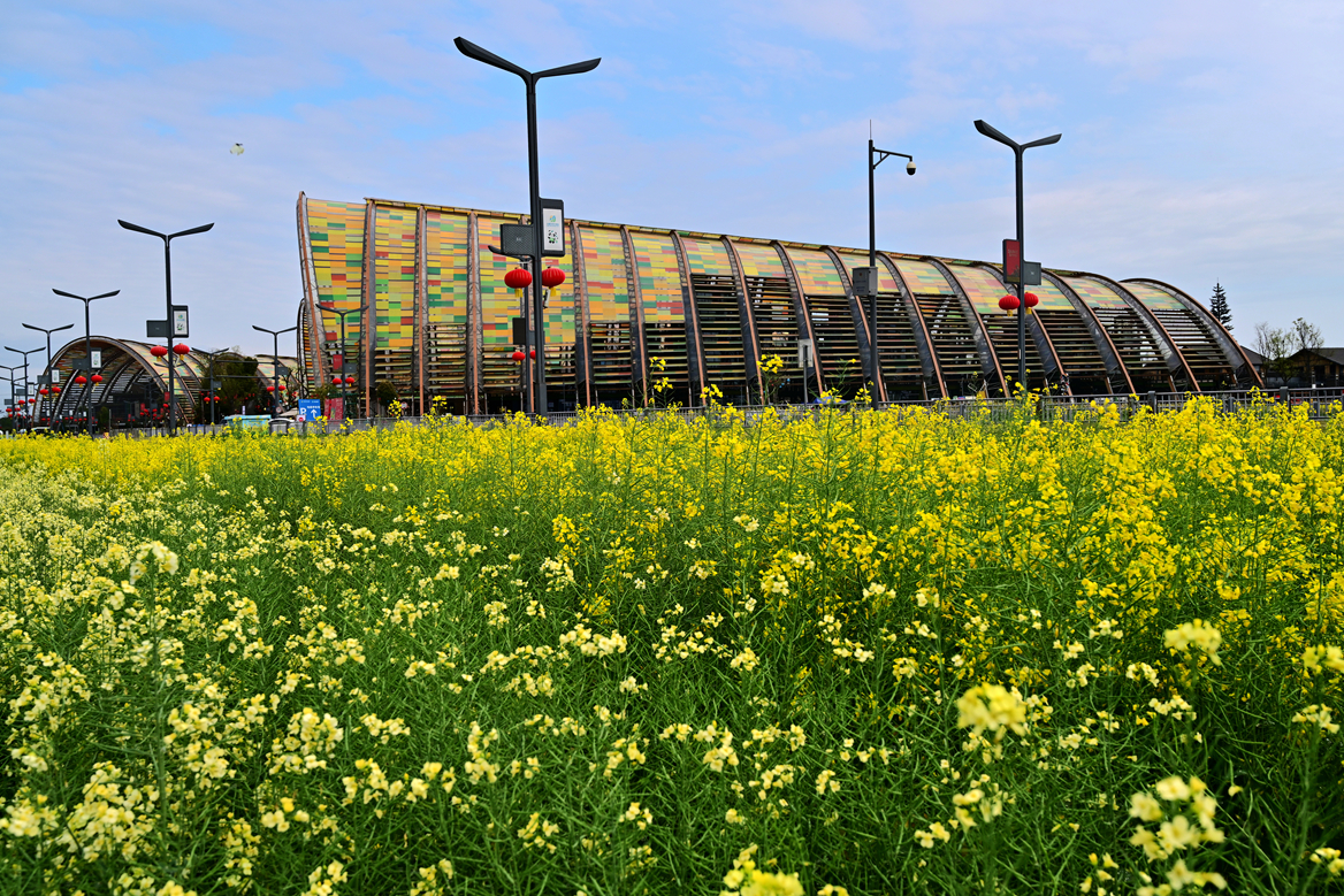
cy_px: 442
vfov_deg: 35.1
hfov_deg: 50.7
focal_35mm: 38
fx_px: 1419
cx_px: 685
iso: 100
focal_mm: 37
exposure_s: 1/250
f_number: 8
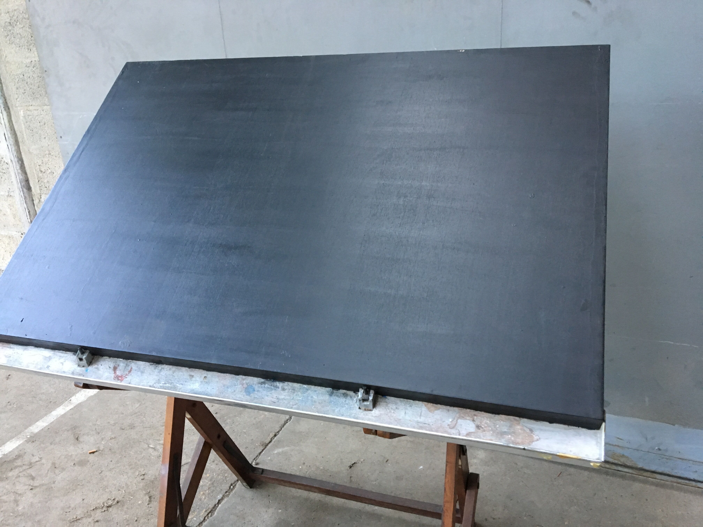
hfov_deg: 61.7
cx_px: 352
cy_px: 264
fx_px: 589
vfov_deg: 48.2
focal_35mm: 29
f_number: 2.2
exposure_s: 1/33
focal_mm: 4.15
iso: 200
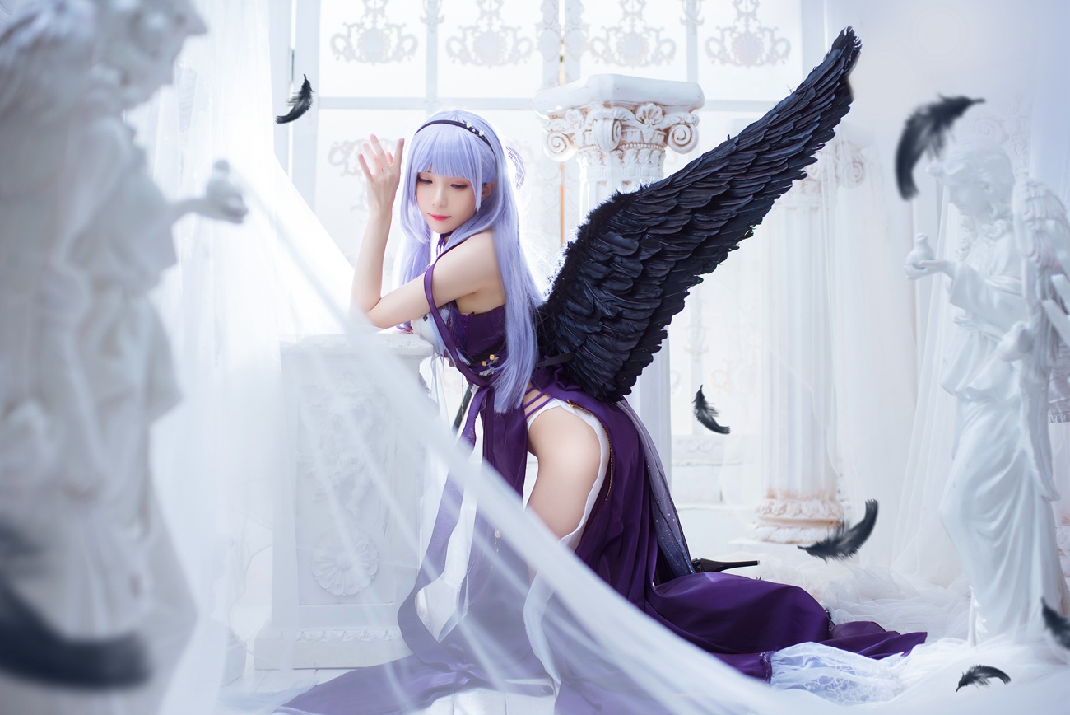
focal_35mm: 50
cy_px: 358
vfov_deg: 27.0
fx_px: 1487
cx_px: 535
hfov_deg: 39.6
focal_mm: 50
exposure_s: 1/200
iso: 200
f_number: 2.8
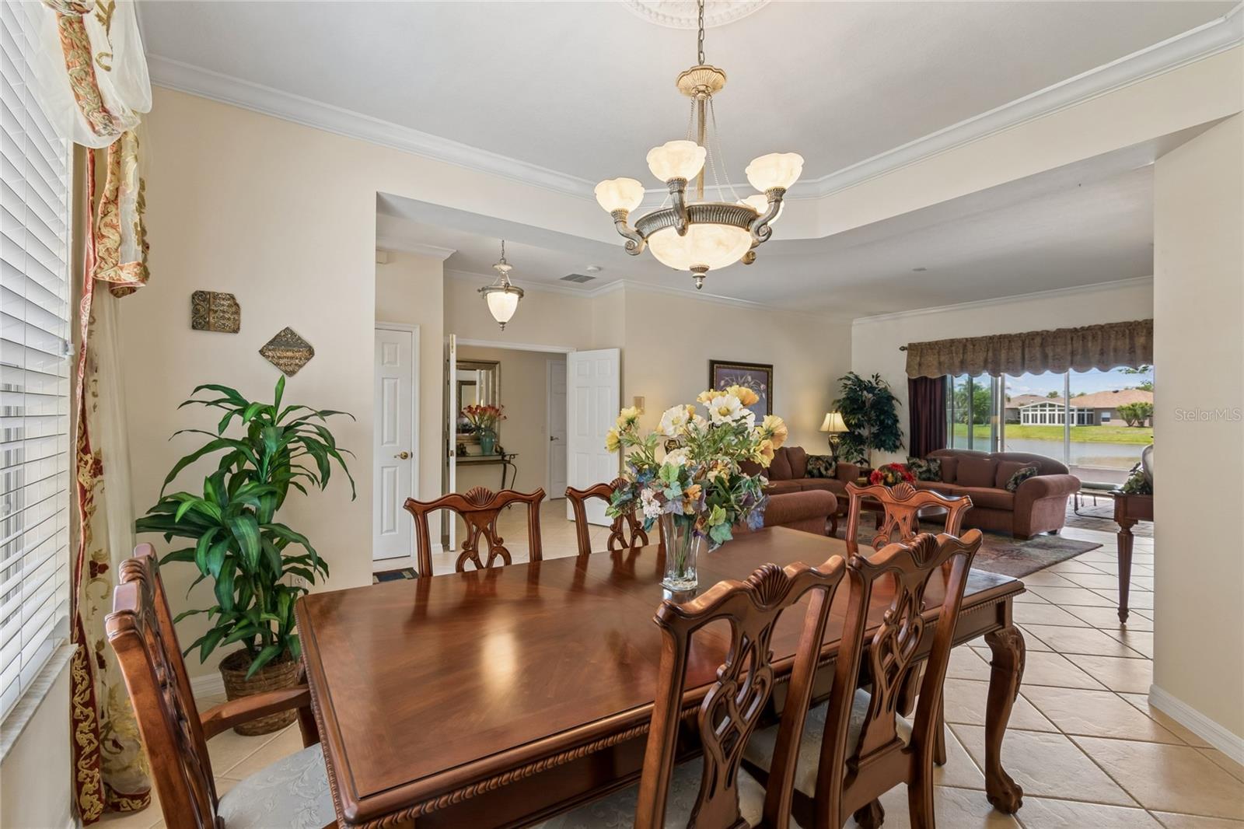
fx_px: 518
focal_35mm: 15
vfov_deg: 77.3
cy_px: 414
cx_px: 622
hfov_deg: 100.4
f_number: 7.1
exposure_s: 1/20
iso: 100
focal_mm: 10
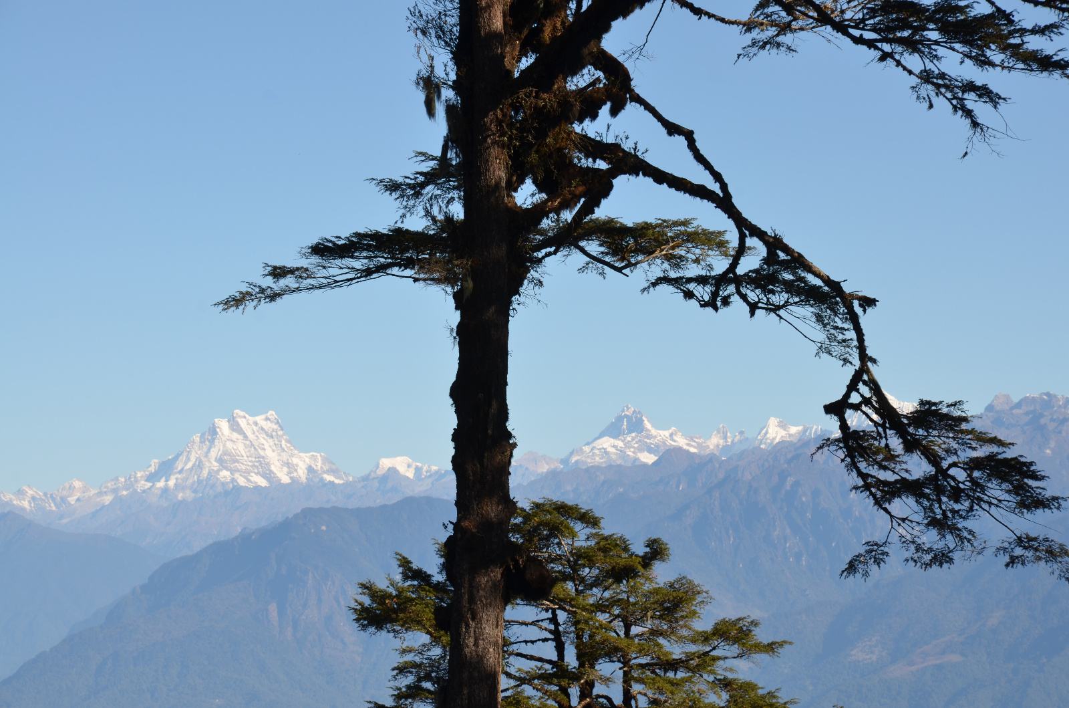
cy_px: 354
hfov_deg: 13.1
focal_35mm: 158
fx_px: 4666
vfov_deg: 8.7
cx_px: 534
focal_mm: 105
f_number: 11
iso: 100
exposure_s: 1/125
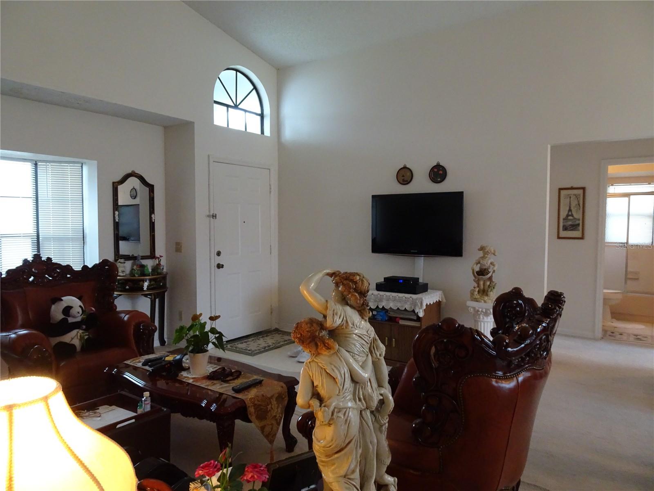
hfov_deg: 71.6
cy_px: 246
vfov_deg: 56.8
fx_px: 453
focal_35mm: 24
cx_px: 327
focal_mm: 4.1
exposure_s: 1/30
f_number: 3.5
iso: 640
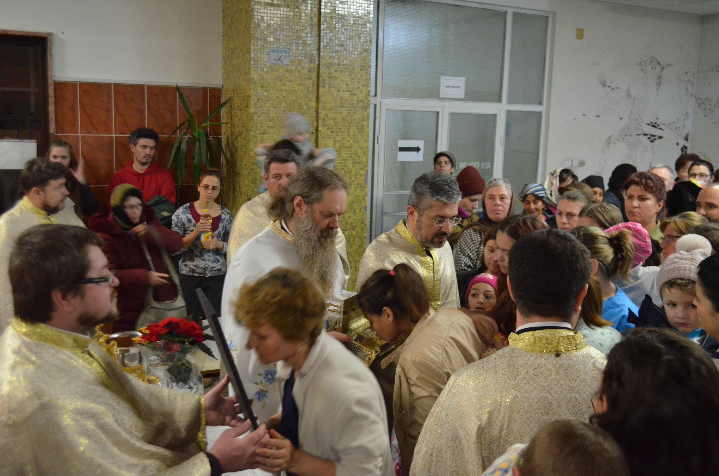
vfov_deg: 36.7
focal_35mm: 36
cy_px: 238
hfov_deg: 53.2
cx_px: 360
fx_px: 718
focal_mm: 24
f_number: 4
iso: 3200
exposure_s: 1/13
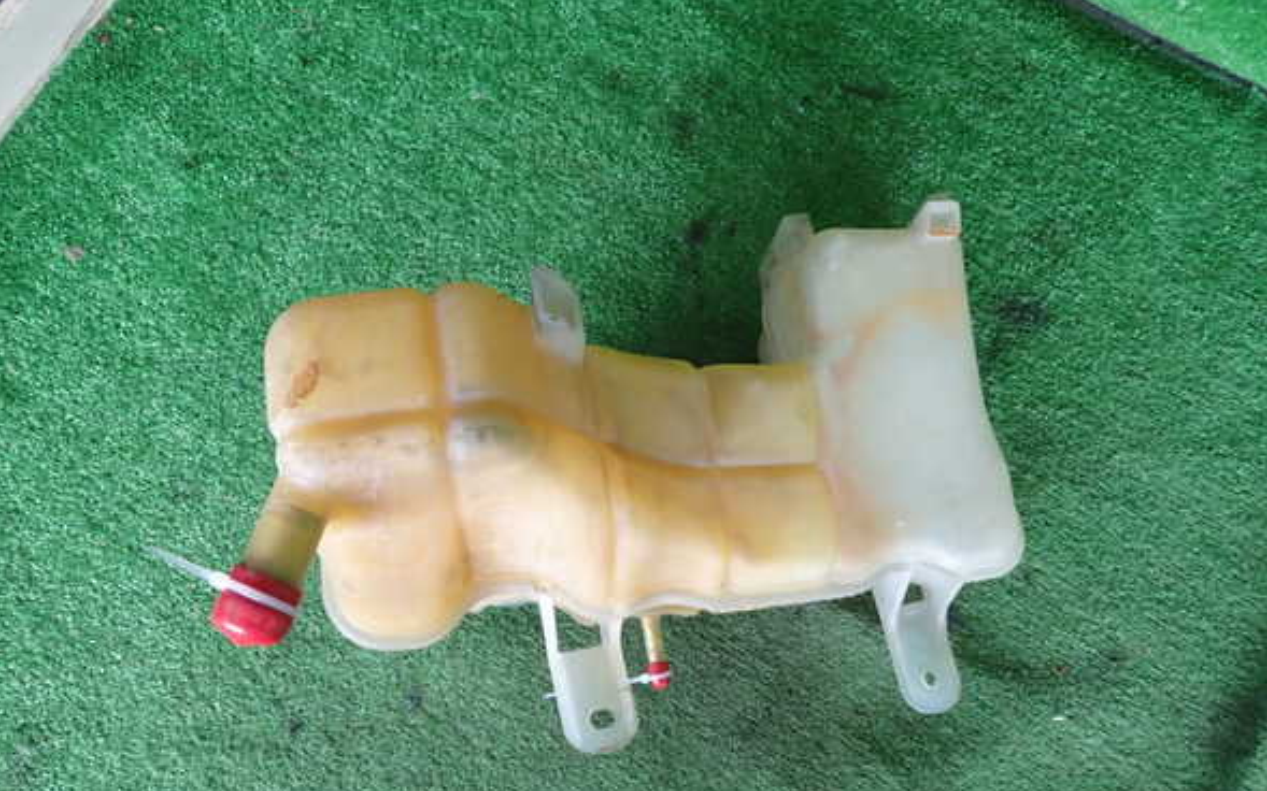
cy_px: 393
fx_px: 932
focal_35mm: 27
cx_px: 626
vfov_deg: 46.0
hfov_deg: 68.4
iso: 200
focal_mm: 4.5
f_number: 2
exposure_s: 1/60
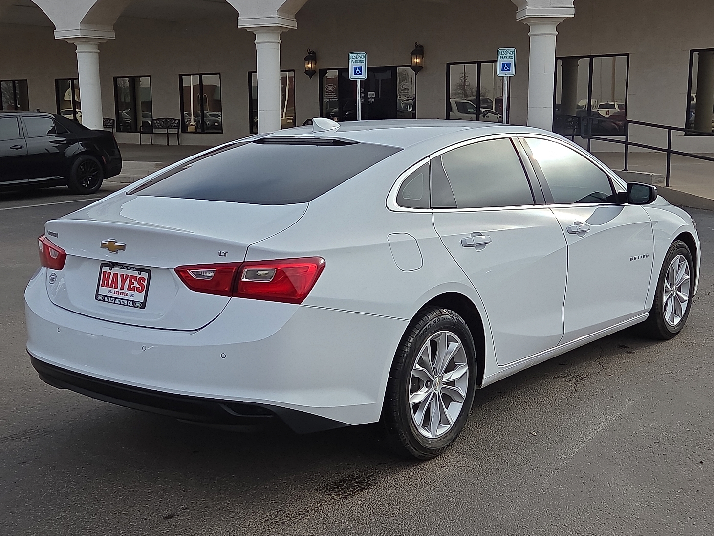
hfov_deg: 41.2
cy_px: 285
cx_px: 342
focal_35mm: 46
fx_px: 949
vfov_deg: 31.5
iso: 25
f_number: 1.8
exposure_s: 1/1111
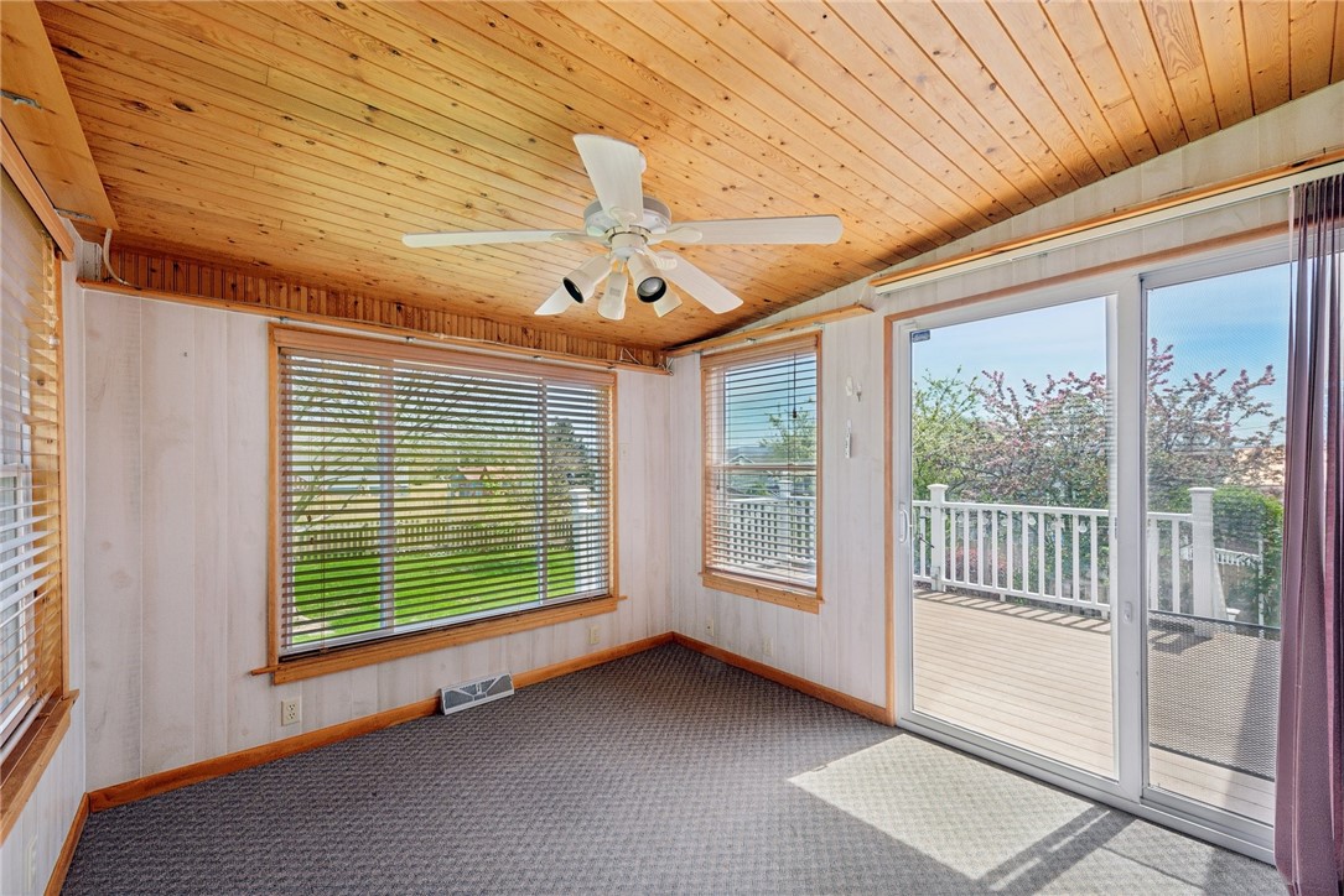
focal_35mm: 14
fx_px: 523
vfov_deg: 81.2
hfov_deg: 104.2
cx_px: 672
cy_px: 448
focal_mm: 14
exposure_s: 1/40
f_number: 11
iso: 50
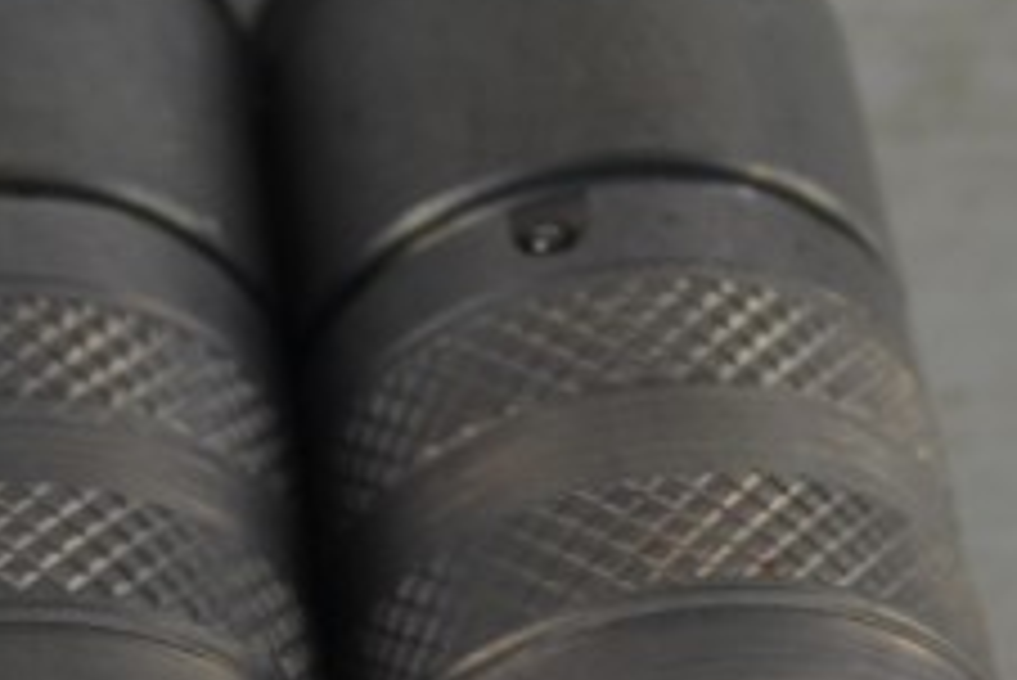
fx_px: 4777
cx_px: -72
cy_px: 653
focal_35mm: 169
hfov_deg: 12.0
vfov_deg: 8.1
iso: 400
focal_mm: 22
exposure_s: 1/60
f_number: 4
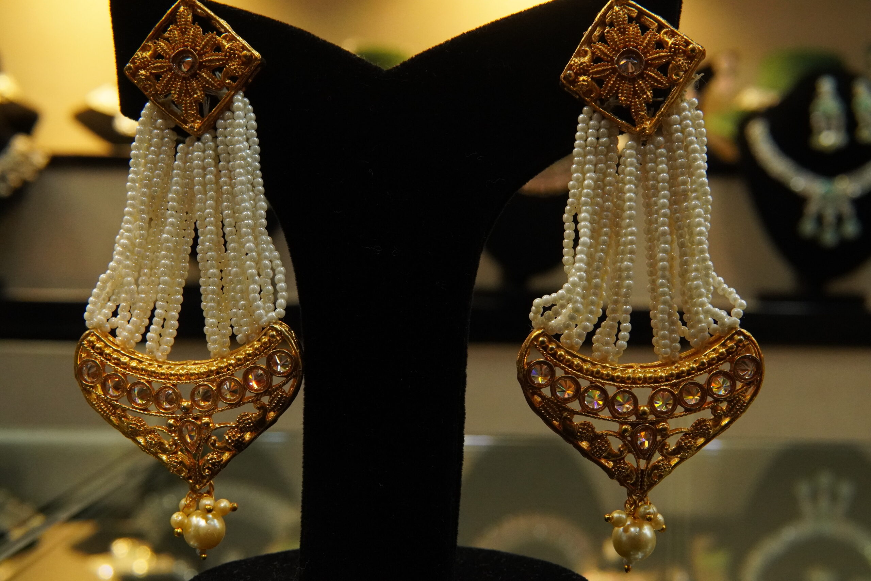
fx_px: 1089
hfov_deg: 43.6
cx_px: 436
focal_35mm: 45
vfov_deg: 29.9
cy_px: 290
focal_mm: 30
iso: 4000
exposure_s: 1/80
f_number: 9
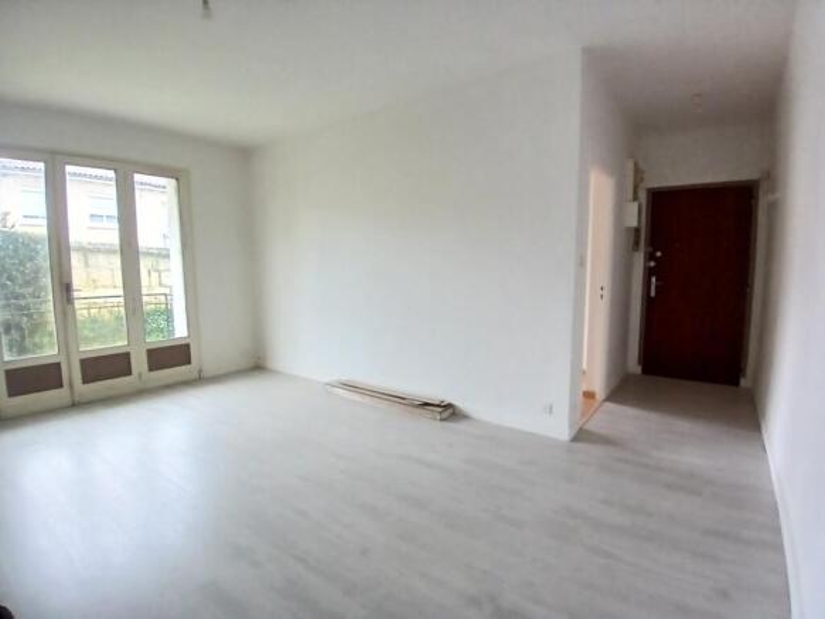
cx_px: 412
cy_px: 310
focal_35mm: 17
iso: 200
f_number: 2.2
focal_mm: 1.4
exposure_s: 1/33.3
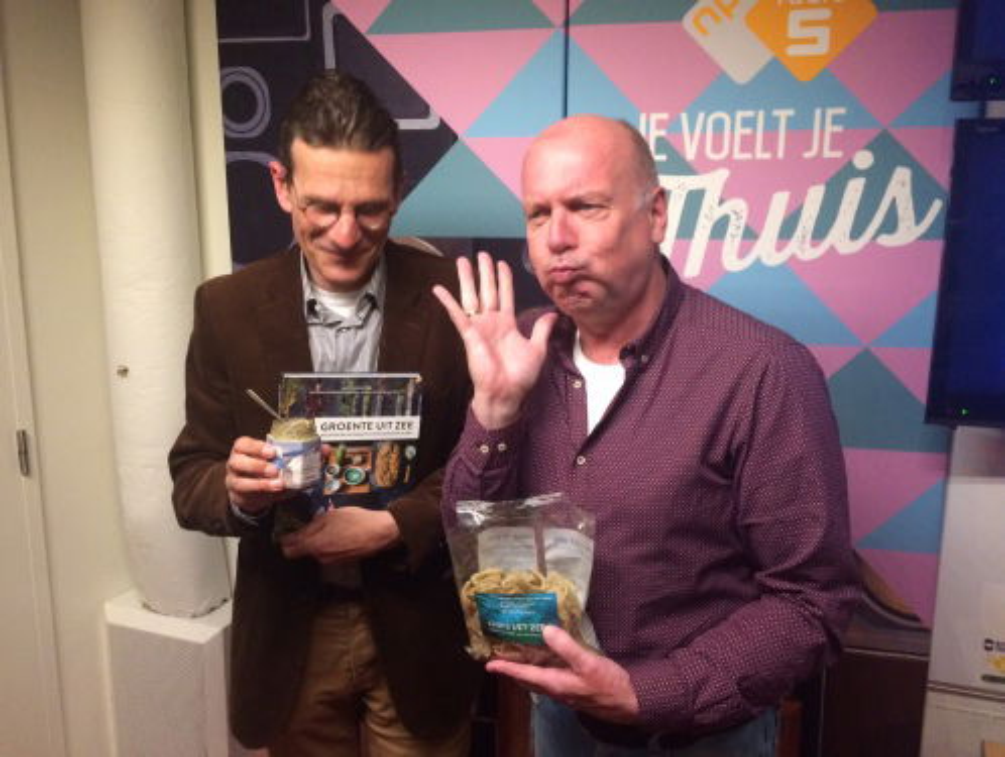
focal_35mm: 29
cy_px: 378
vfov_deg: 48.3
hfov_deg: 61.6
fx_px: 843
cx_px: 502
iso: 320
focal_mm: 4.15
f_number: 2.2
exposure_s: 1/25
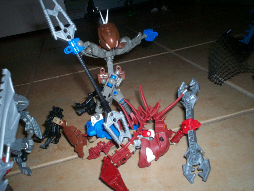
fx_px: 264
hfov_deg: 51.4
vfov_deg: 39.7
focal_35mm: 36
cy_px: 96
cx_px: 127
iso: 140
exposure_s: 1/60
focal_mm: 6
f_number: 4.5
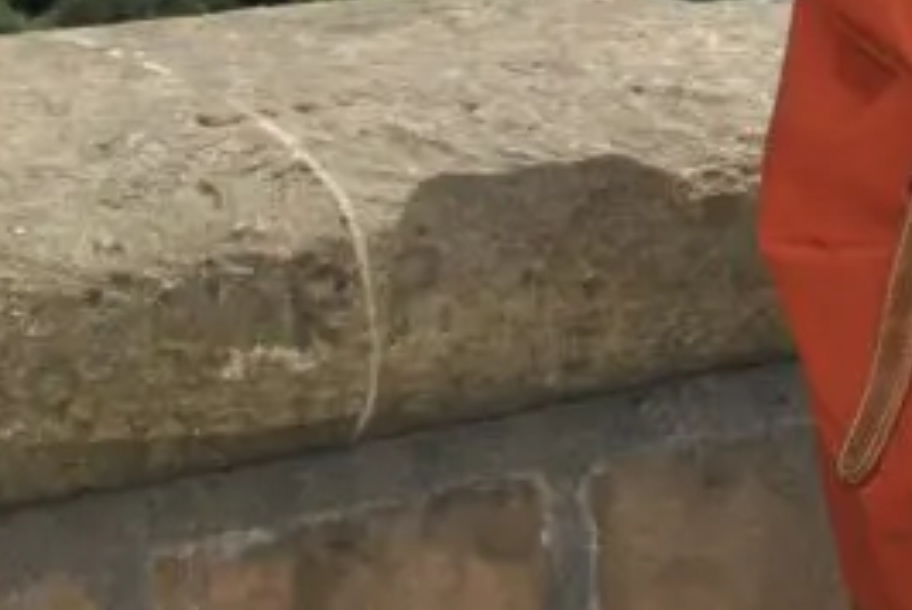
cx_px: 1598
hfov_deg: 14.4
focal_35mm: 127
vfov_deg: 10.2
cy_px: -495
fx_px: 3221
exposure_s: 1/200
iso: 100
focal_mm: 22
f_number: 10
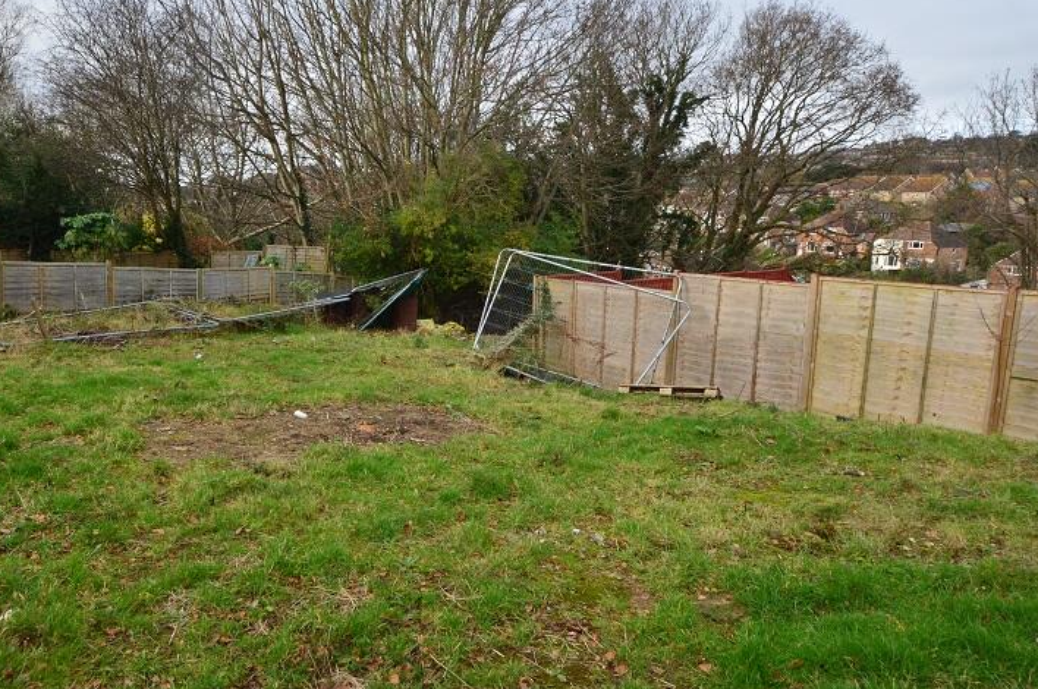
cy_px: 336
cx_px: 434
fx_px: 701
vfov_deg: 52.3
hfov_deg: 72.5
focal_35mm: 24
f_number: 9
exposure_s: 1/125
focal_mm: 11.5
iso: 400
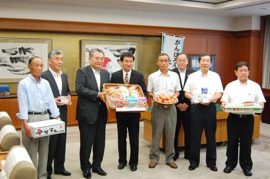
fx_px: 314
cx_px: 135
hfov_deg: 46.5
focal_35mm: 42
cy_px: 90
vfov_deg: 31.8
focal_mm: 28
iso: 1600
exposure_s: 1/80
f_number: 4.5
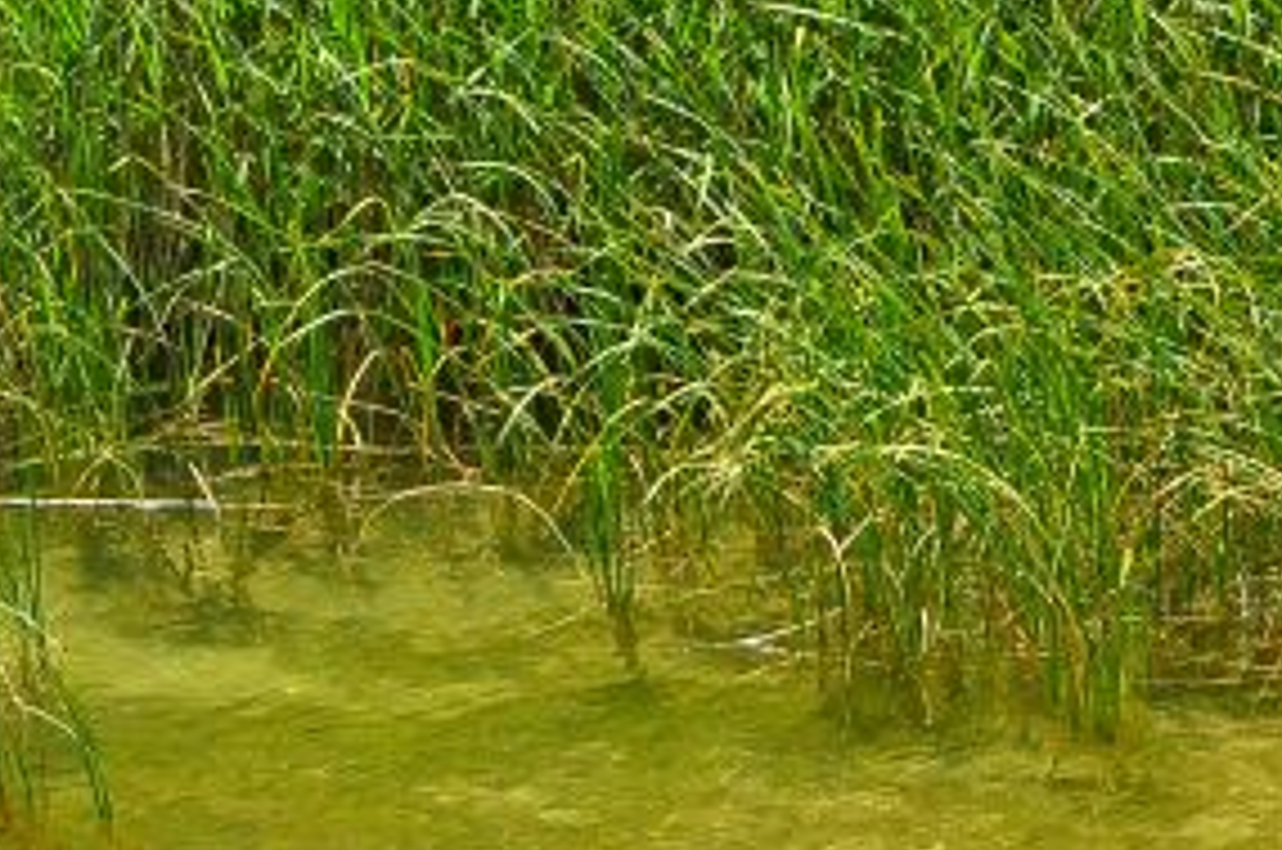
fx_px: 14355
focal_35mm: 404
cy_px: 337
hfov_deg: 5.1
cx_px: 72
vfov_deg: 3.4
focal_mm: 75
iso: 640
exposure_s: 1/800
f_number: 7.1
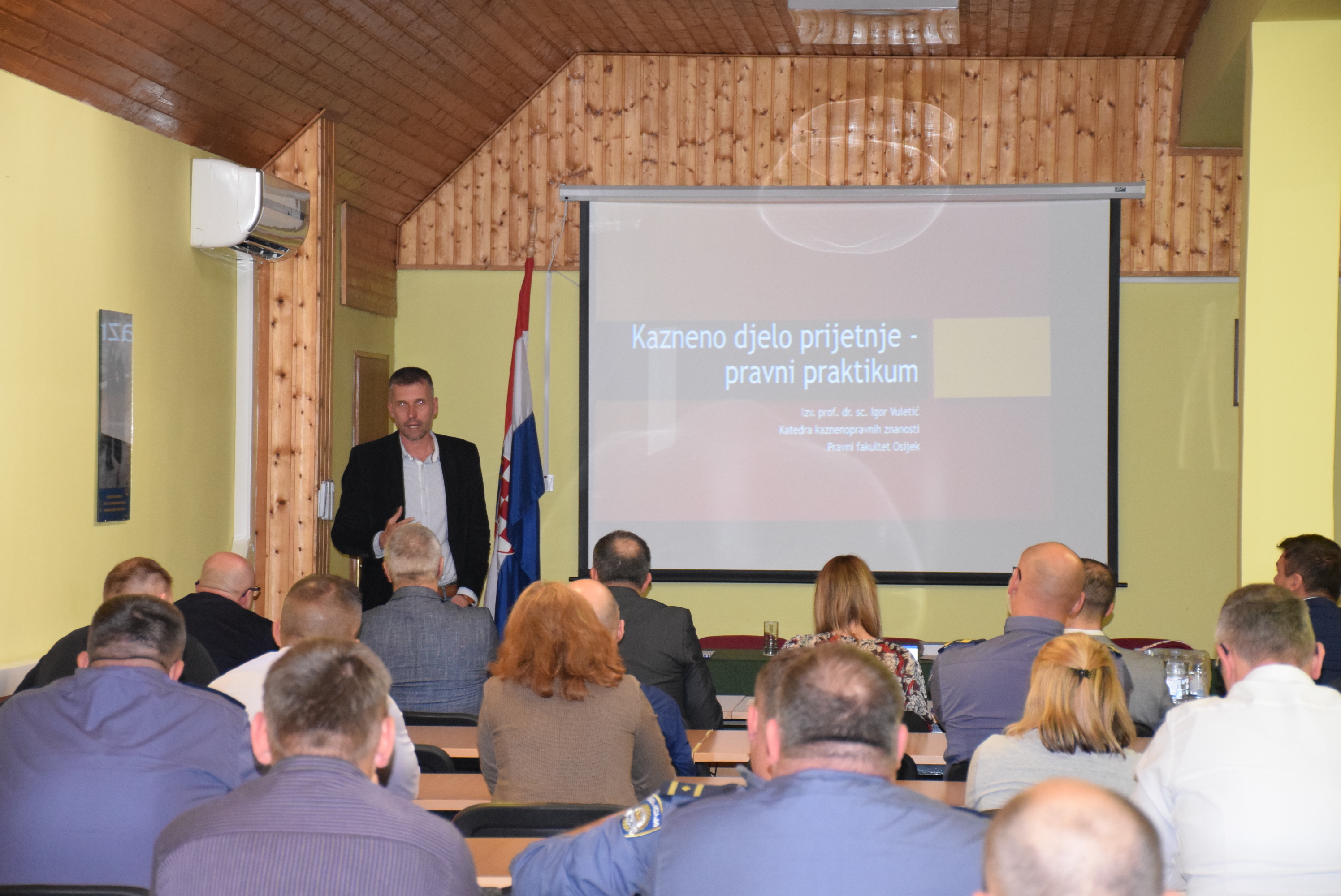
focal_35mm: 105
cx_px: 670
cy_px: 448
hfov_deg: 19.4
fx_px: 3914
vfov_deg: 13.1
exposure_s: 1/60
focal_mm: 70
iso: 3200
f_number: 5
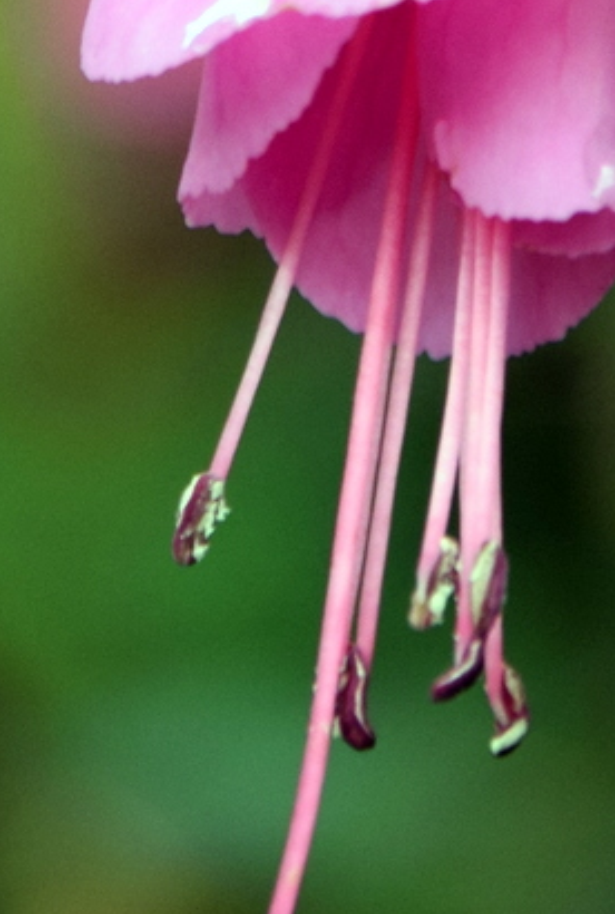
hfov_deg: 4.5
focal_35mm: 307
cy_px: 343
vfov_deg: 6.7
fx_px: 7813
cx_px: 426
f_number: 5.6
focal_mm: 105
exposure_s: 1/125
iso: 500
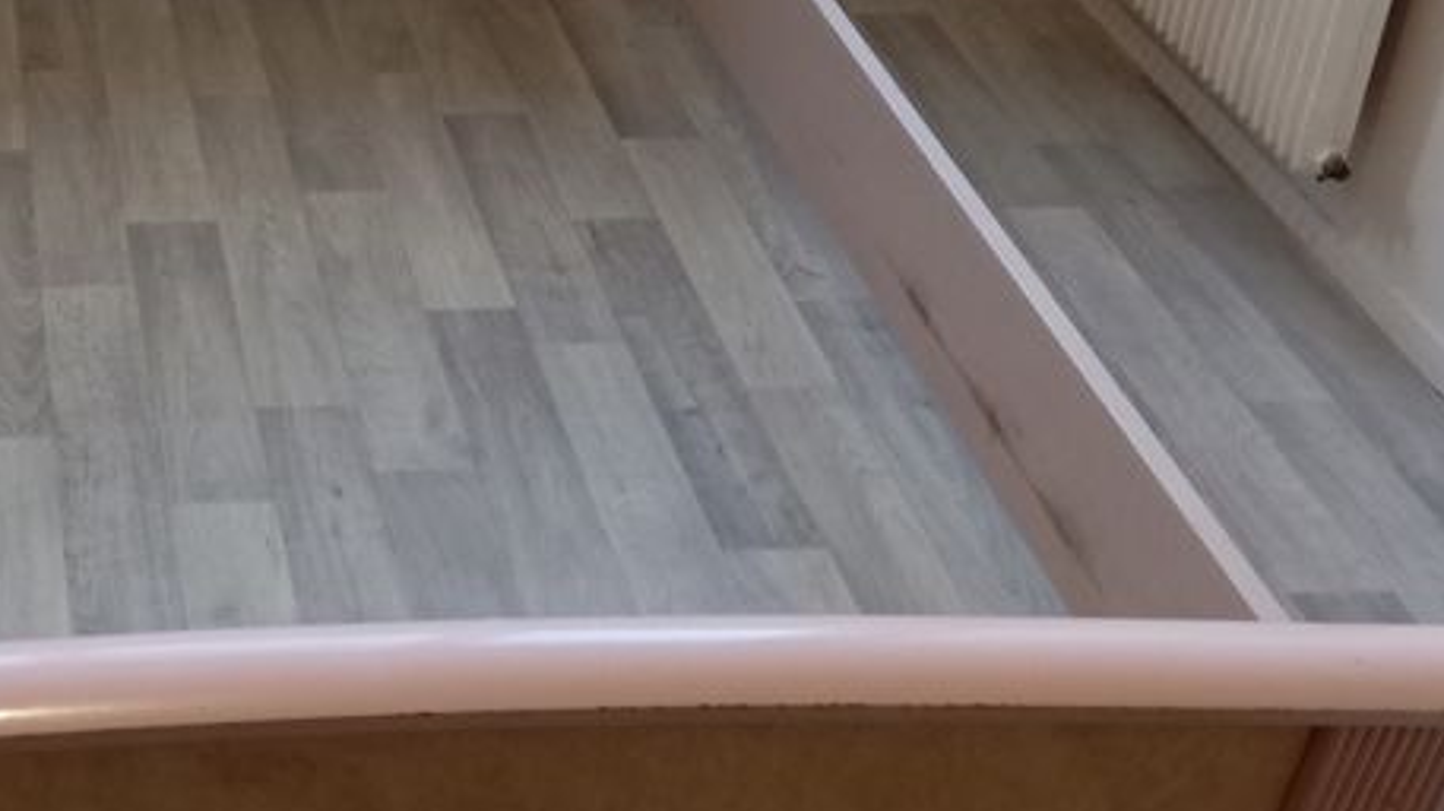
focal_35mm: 67
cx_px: 253
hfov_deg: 30.6
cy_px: 150
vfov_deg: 17.8
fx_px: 2564
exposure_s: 1/20
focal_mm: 4.22
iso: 1112
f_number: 1.8
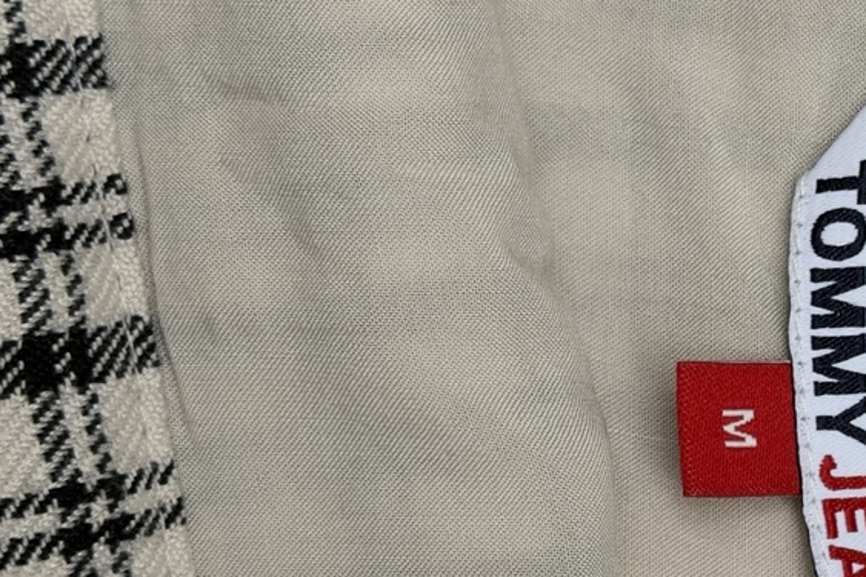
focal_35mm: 142
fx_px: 3415
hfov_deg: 14.2
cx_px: 892
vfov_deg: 9.6
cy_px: 417
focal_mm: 6.76
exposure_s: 1/60
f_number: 1.78
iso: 160
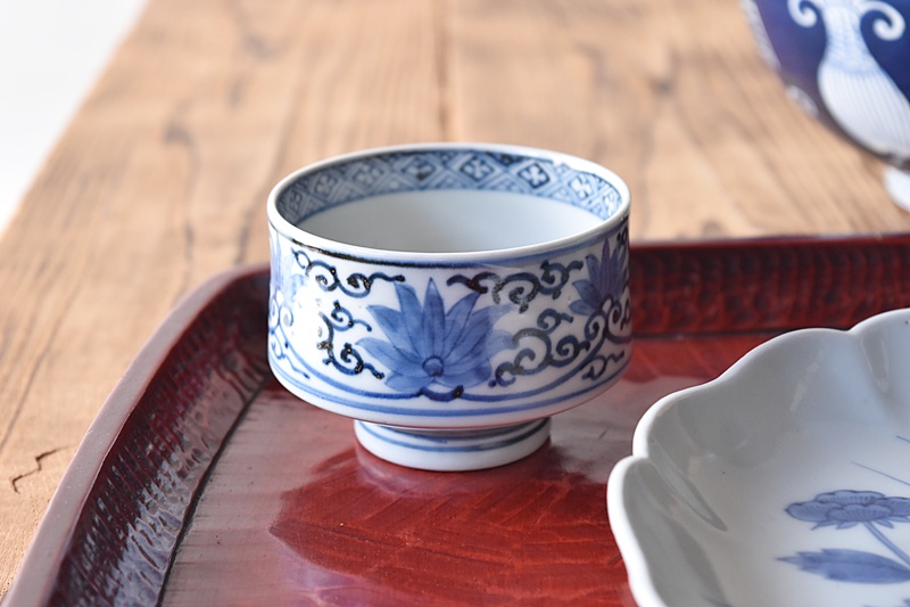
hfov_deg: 24.6
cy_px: 304
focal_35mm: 82
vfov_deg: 16.5
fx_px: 2085
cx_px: 455
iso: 800
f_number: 5.6
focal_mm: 55
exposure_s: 1/8
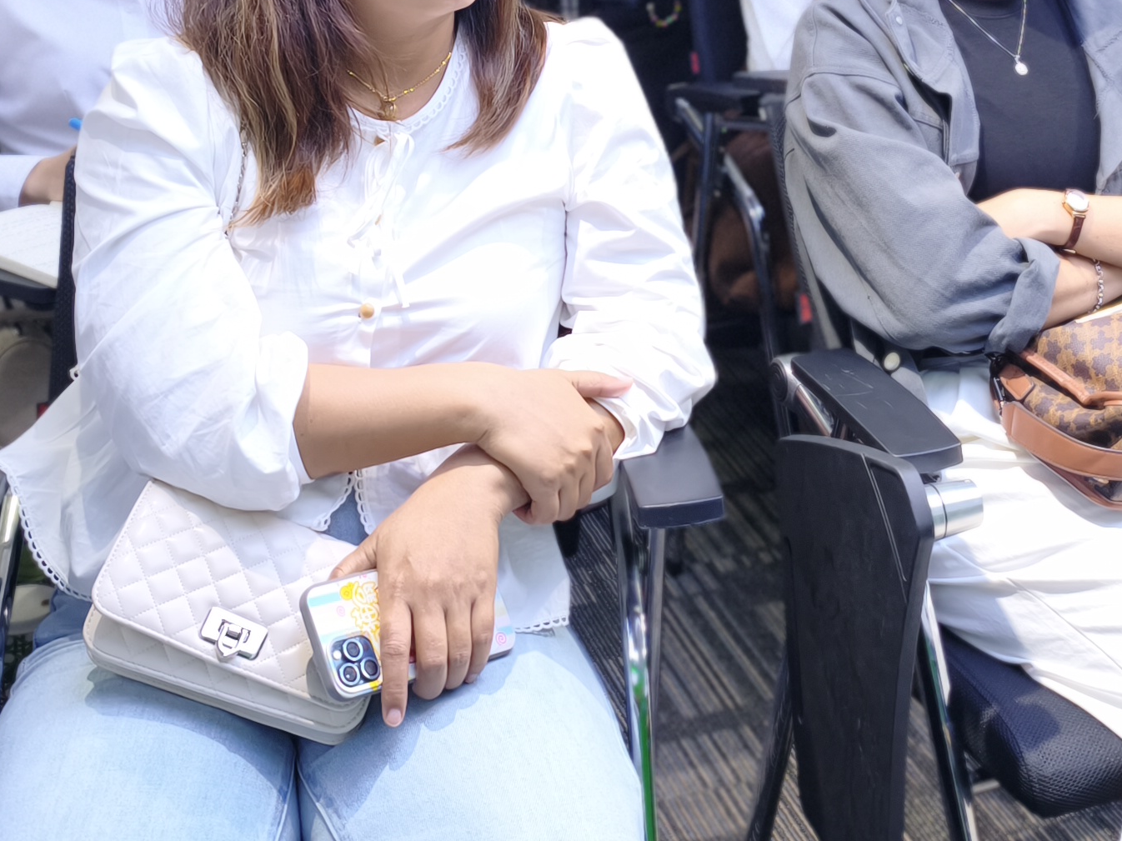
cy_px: -239
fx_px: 2268
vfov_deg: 19.4
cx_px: 819
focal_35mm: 70
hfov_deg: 27.5
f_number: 1.62
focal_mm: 6.45
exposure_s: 1/99.9
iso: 200
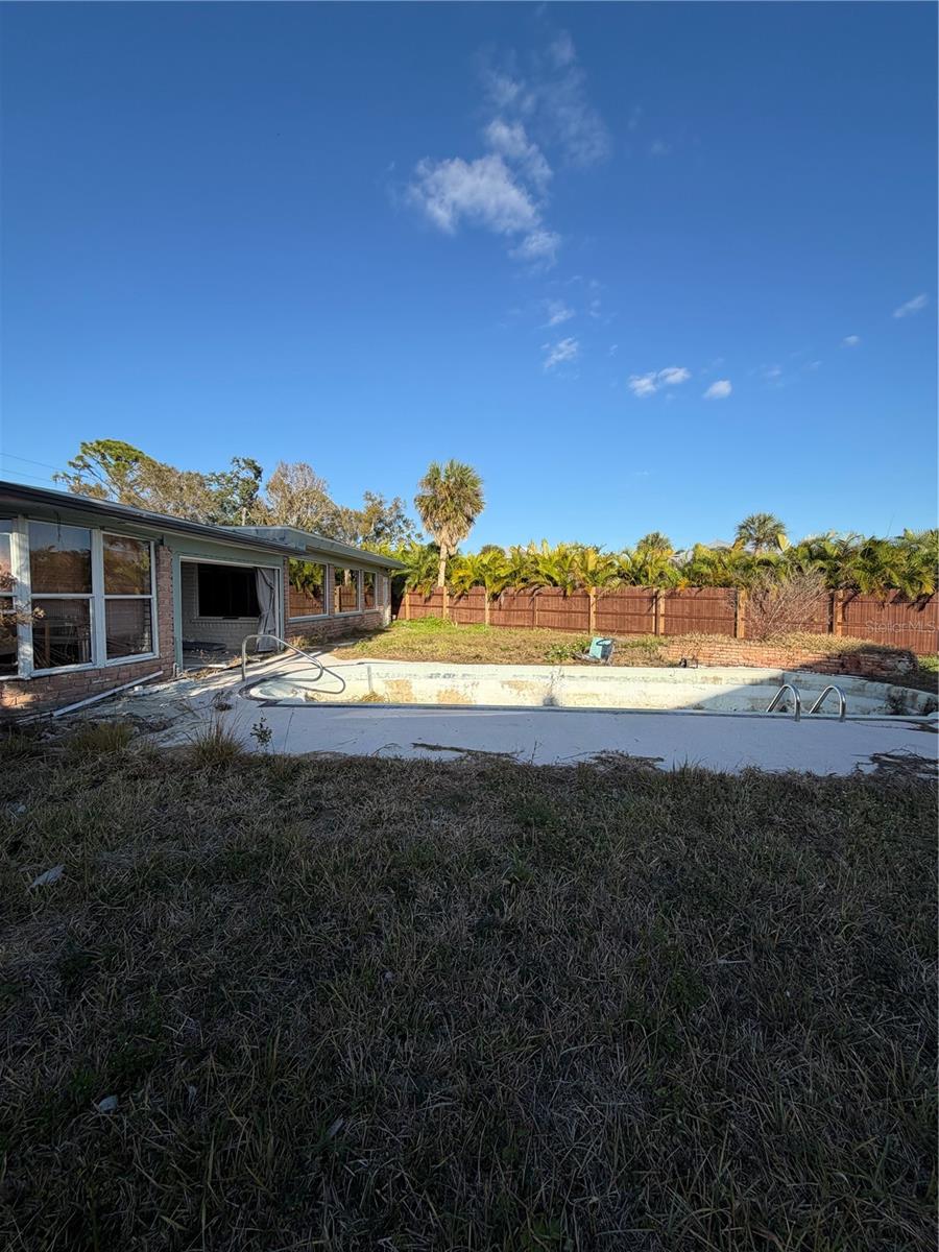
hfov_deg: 85.7
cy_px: 626
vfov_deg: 102.1
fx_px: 506
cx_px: 470
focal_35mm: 14
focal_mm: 2.22
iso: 32
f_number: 2.2
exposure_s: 1/770
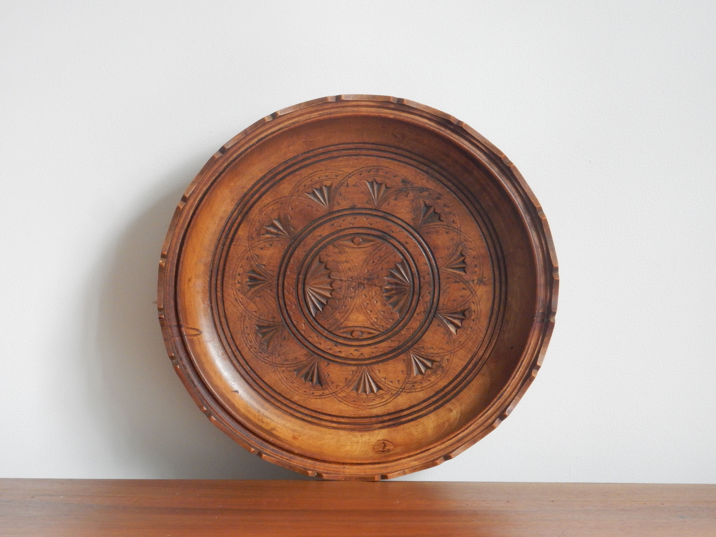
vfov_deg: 10.7
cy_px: 268
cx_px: 358
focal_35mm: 139
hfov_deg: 14.2
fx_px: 2875
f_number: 6
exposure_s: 1/10
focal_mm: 24.7
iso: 400
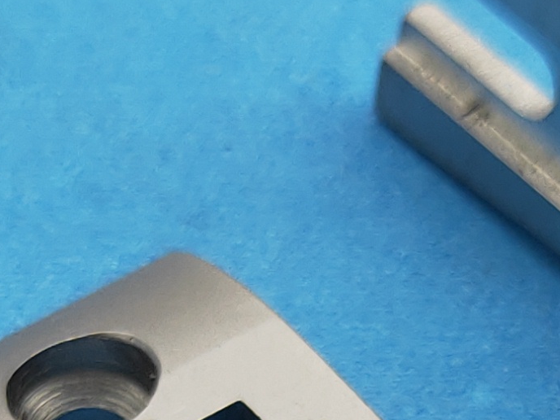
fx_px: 2491
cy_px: 816
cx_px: 304
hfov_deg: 12.8
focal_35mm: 154
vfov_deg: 9.1
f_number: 1.7
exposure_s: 1/60
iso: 119
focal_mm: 3.97
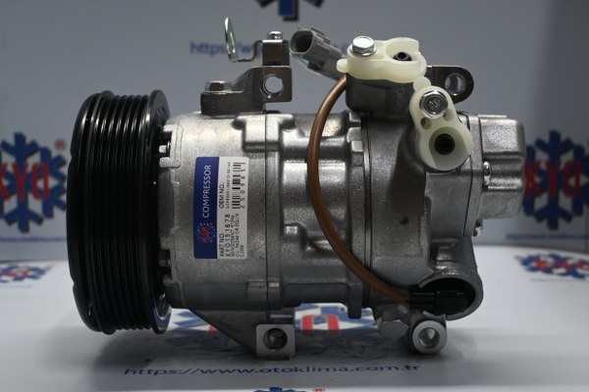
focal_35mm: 57
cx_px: 294
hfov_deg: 35.1
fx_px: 933
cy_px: 196
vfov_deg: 23.8
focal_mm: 38
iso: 640
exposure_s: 1/60
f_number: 5.6
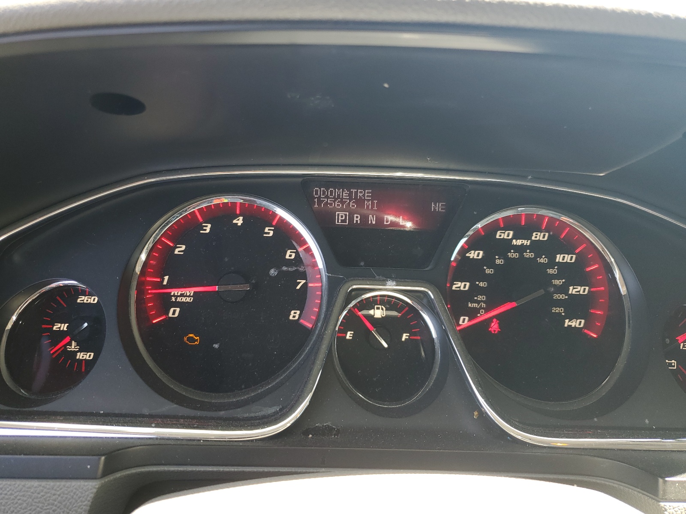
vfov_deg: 53.1
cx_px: 343
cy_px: 257
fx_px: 515
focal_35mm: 26
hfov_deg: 67.3
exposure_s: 1/120
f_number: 1.5
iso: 53
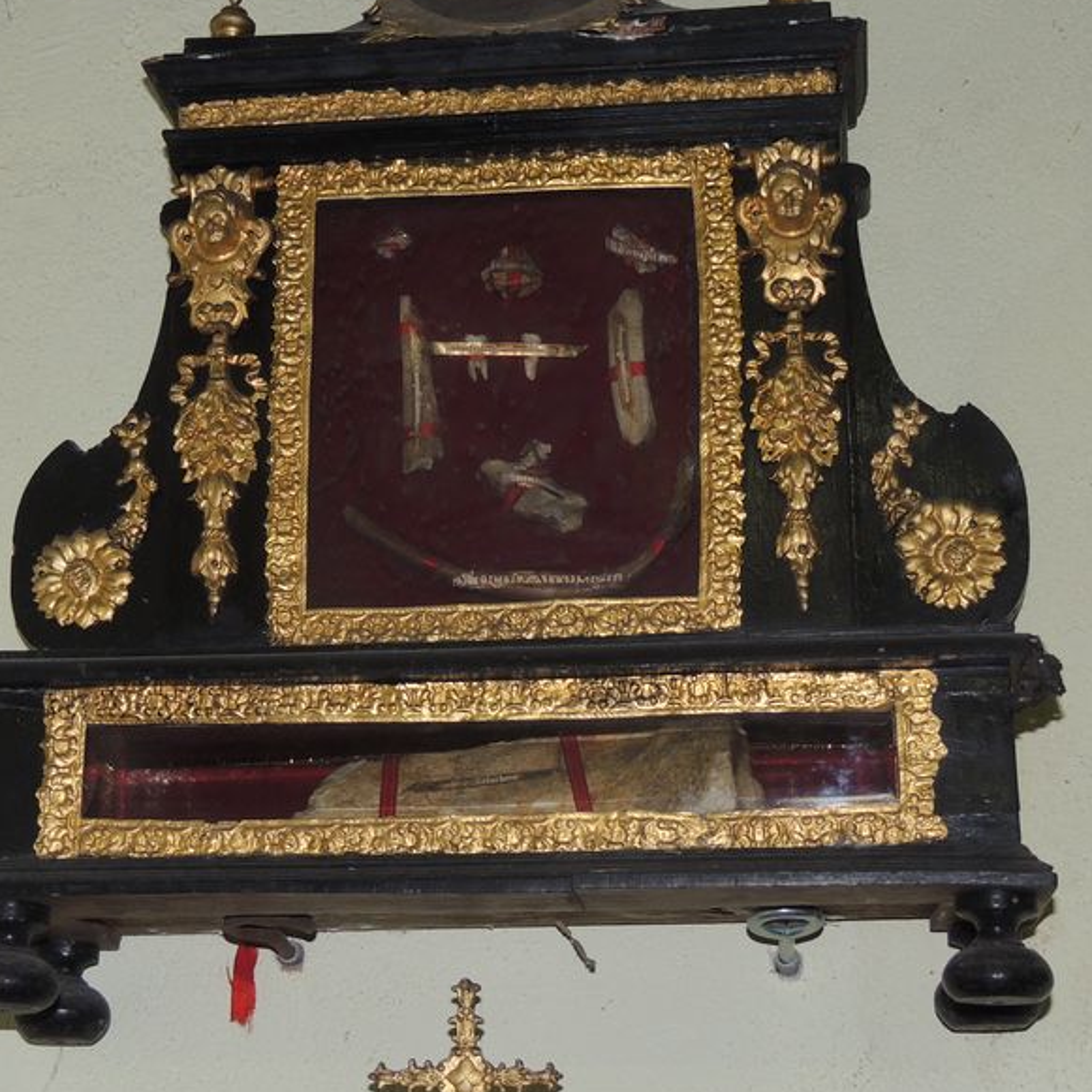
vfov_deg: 24.3
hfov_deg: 24.3
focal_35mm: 71
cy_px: 479
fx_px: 2534
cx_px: 471
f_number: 3.6
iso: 200
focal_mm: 8.9
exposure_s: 1/40
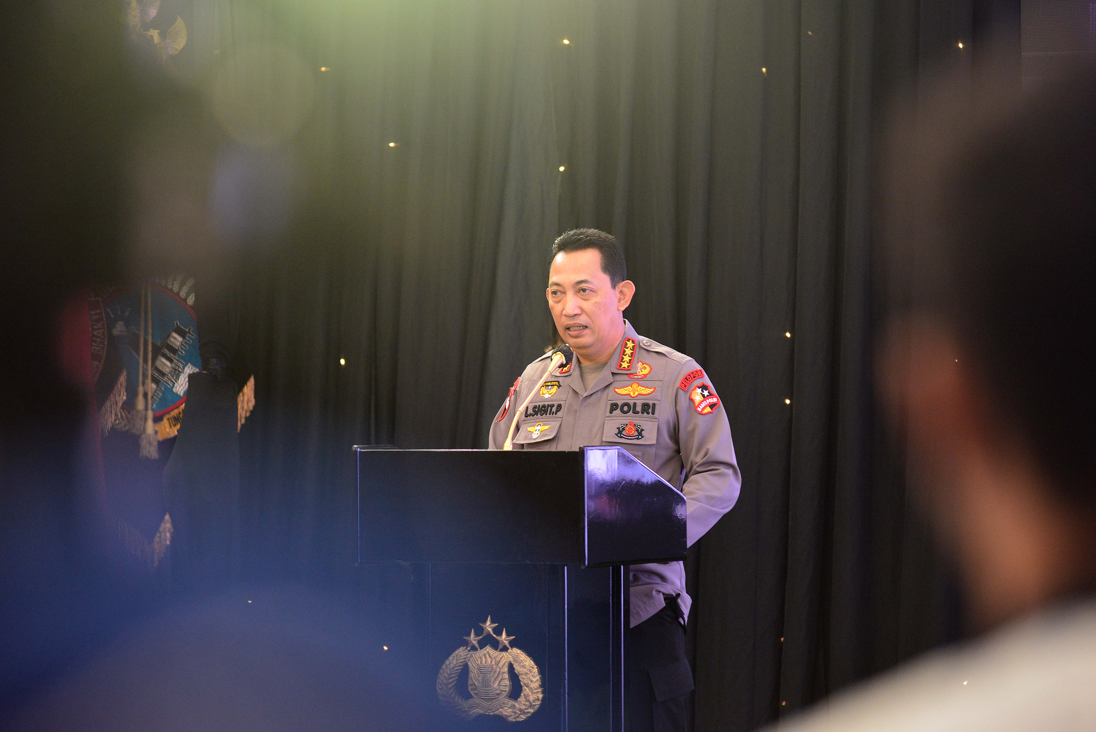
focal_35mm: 185
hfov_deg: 11.1
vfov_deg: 7.4
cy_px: 366
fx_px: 5634
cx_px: 548
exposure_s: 1/125
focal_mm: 185
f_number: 3.5
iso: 2500
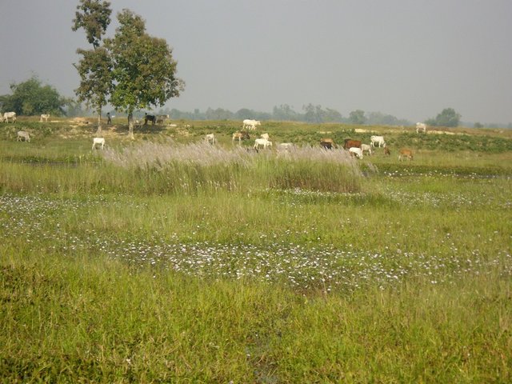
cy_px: 192
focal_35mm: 114
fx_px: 1686
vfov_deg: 13.0
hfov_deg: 17.3
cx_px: 256
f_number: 5.2
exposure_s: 1/500
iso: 100
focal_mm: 18.6
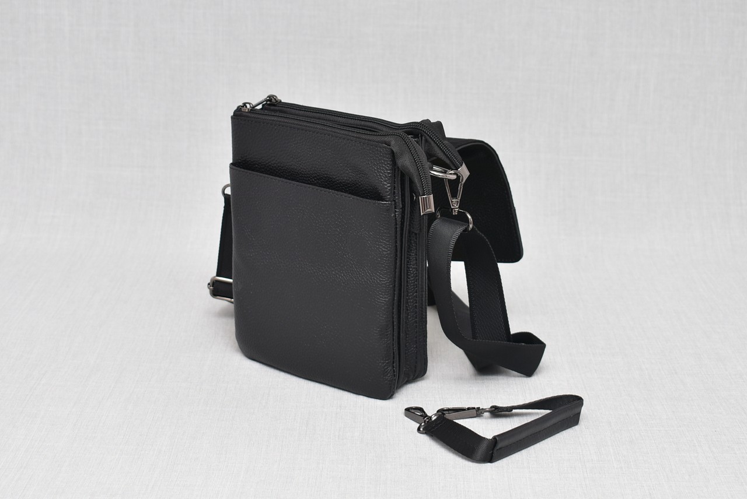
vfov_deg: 25.1
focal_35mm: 54
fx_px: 1121
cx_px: 374
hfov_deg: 36.8
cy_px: 250
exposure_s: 1/60
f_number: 5.6
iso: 100
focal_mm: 36
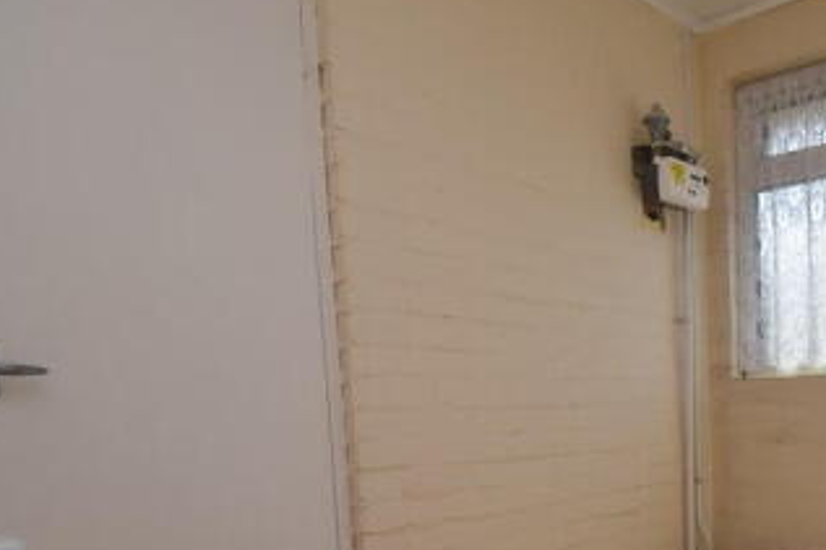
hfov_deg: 54.1
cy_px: 470
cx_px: 713
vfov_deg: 39.9
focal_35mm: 31
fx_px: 711
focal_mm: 10
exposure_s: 1/250
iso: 200
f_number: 8
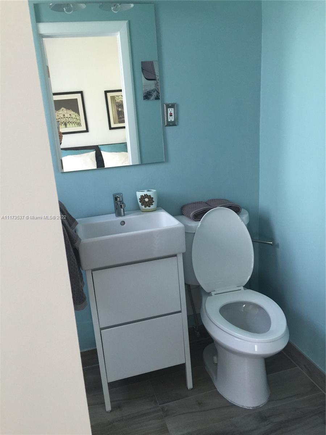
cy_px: 218
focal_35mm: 29
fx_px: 364
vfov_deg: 61.7
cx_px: 163
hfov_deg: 48.2
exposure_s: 1/30
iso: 32
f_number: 2.2
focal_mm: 4.15
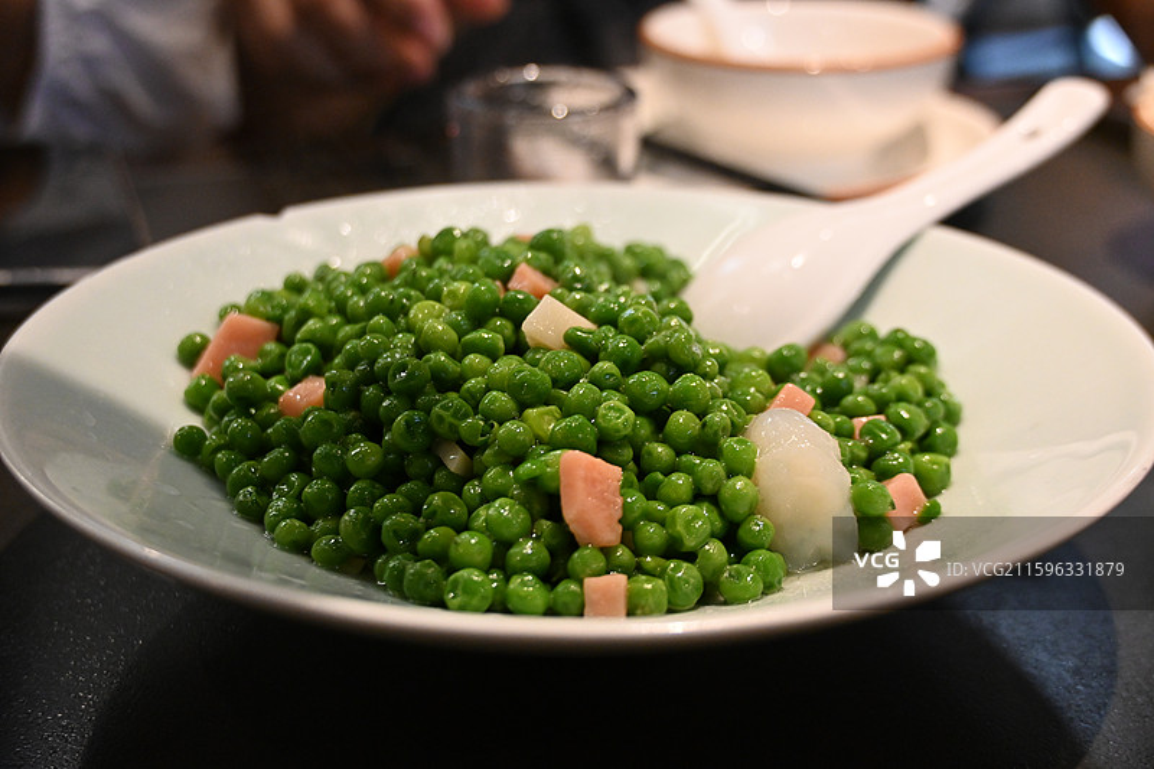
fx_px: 1634
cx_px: 577
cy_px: 384
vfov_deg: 26.5
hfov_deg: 38.9
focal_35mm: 51
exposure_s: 1/125
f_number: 4.2
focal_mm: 34
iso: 2200
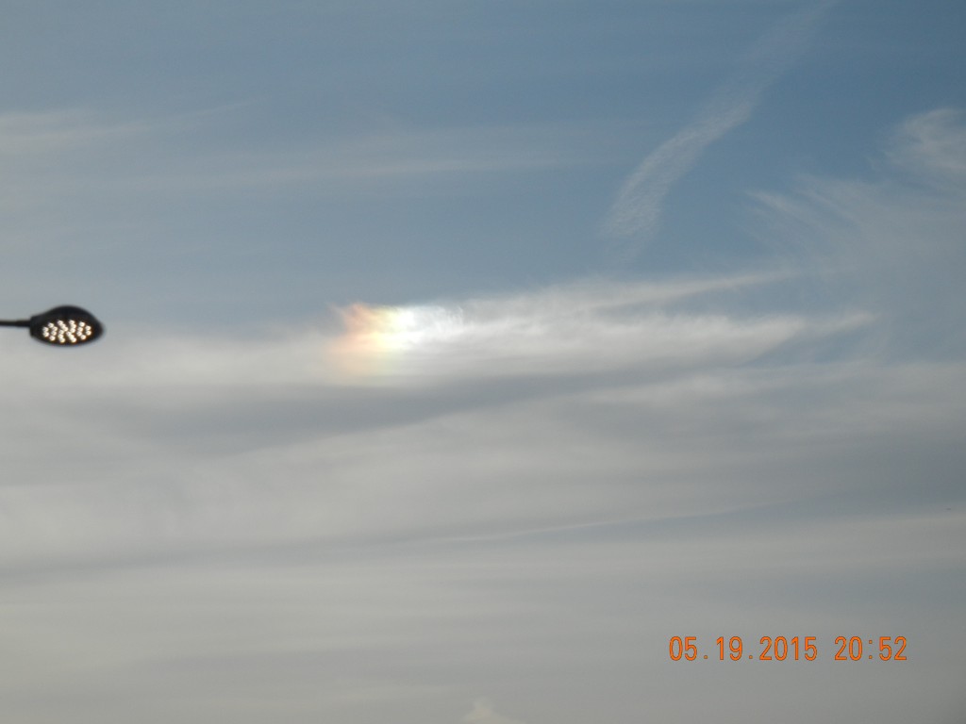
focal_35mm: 116
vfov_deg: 12.8
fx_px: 3237
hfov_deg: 17.0
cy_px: 362
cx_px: 483
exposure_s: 1/865
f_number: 9.2
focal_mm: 20.9
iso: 160
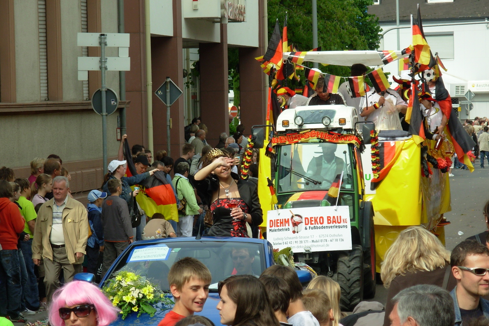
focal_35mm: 198
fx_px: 2689
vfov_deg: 6.9
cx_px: 244
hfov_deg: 10.4
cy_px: 168
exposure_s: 1/296
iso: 50
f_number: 5
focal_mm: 31.4
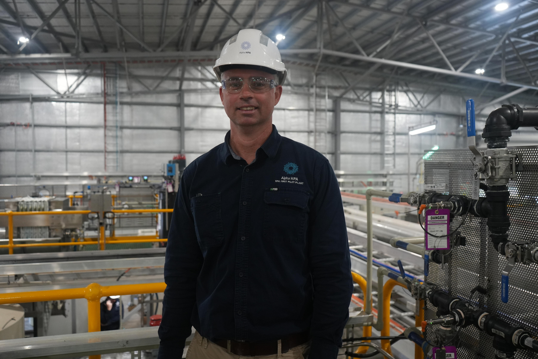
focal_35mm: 29
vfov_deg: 45.0
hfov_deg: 63.7
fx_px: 433
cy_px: 180
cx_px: 269
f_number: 4.5
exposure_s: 1/125
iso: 2500
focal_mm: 29
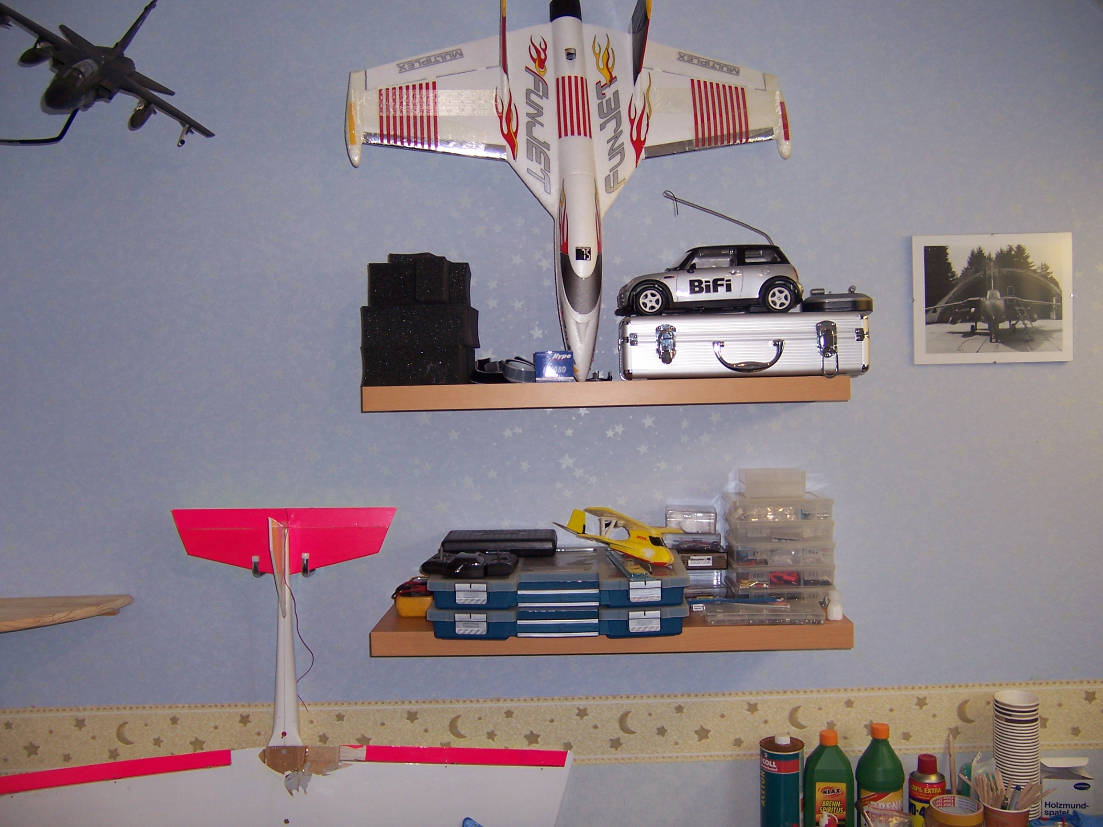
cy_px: 414
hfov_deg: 55.4
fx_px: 1052
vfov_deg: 42.9
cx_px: 552
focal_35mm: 33
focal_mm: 5.5
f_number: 2.8
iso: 80
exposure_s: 1/60
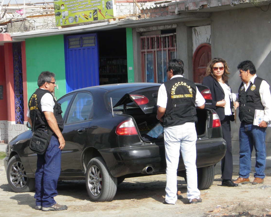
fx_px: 1259
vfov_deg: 9.8
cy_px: 114
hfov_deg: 12.3
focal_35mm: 157
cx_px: 152
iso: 50
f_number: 5.7
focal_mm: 25.4
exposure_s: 1/200
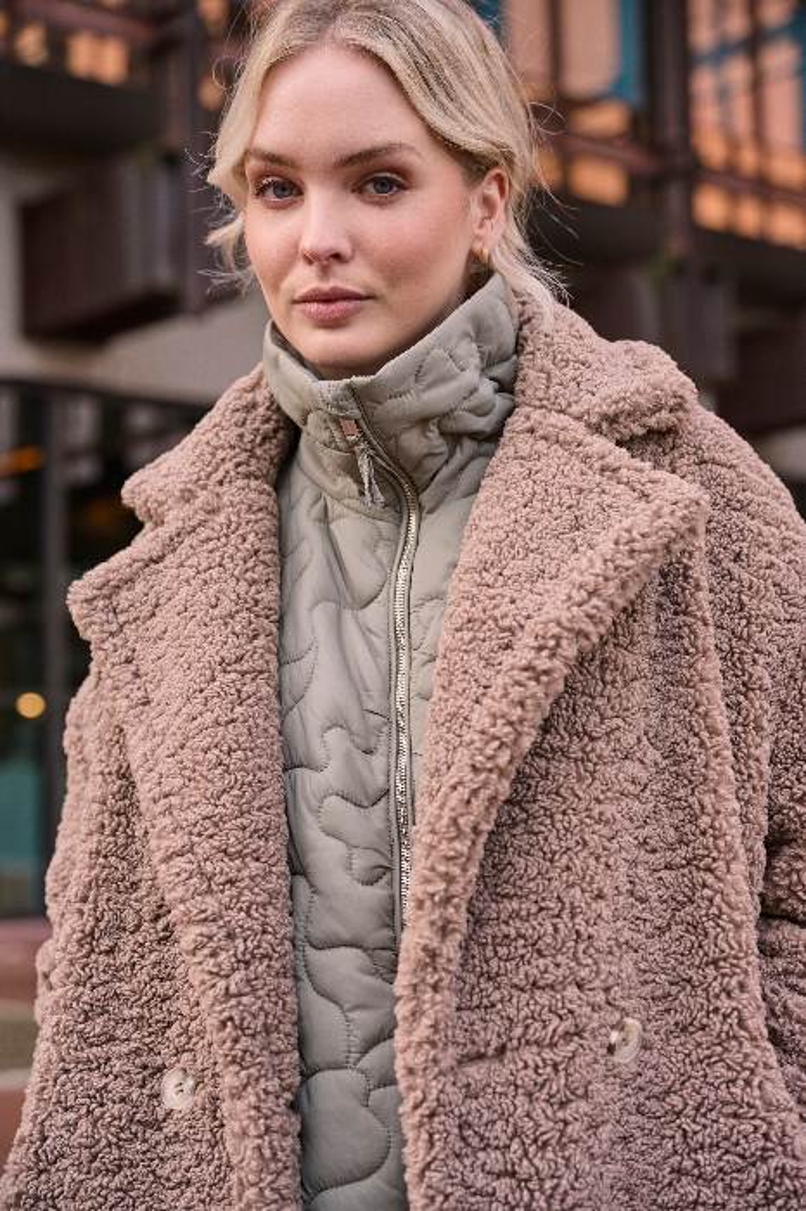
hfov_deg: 23.0
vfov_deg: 33.9
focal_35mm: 59
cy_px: 606
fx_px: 1983
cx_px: 403
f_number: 4
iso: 200
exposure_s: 1/160
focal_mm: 59
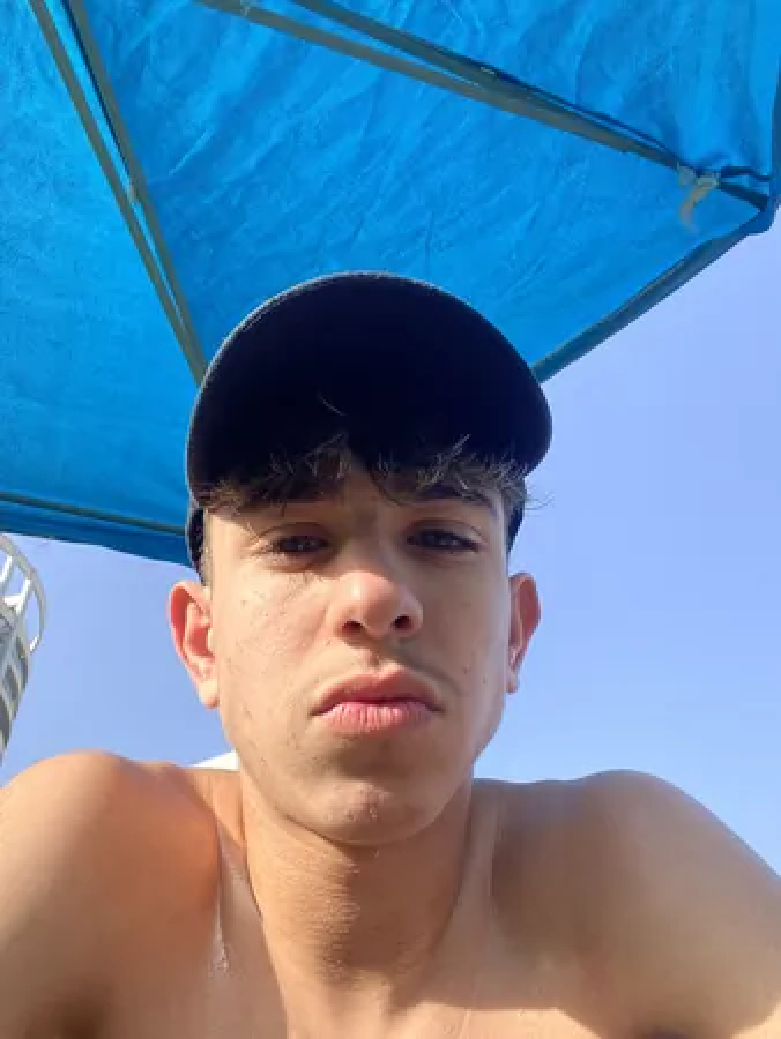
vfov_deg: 59.9
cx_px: 390
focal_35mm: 30
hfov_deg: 46.8
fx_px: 902
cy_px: 520
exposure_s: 1/413
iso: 25
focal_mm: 2.71
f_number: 2.2
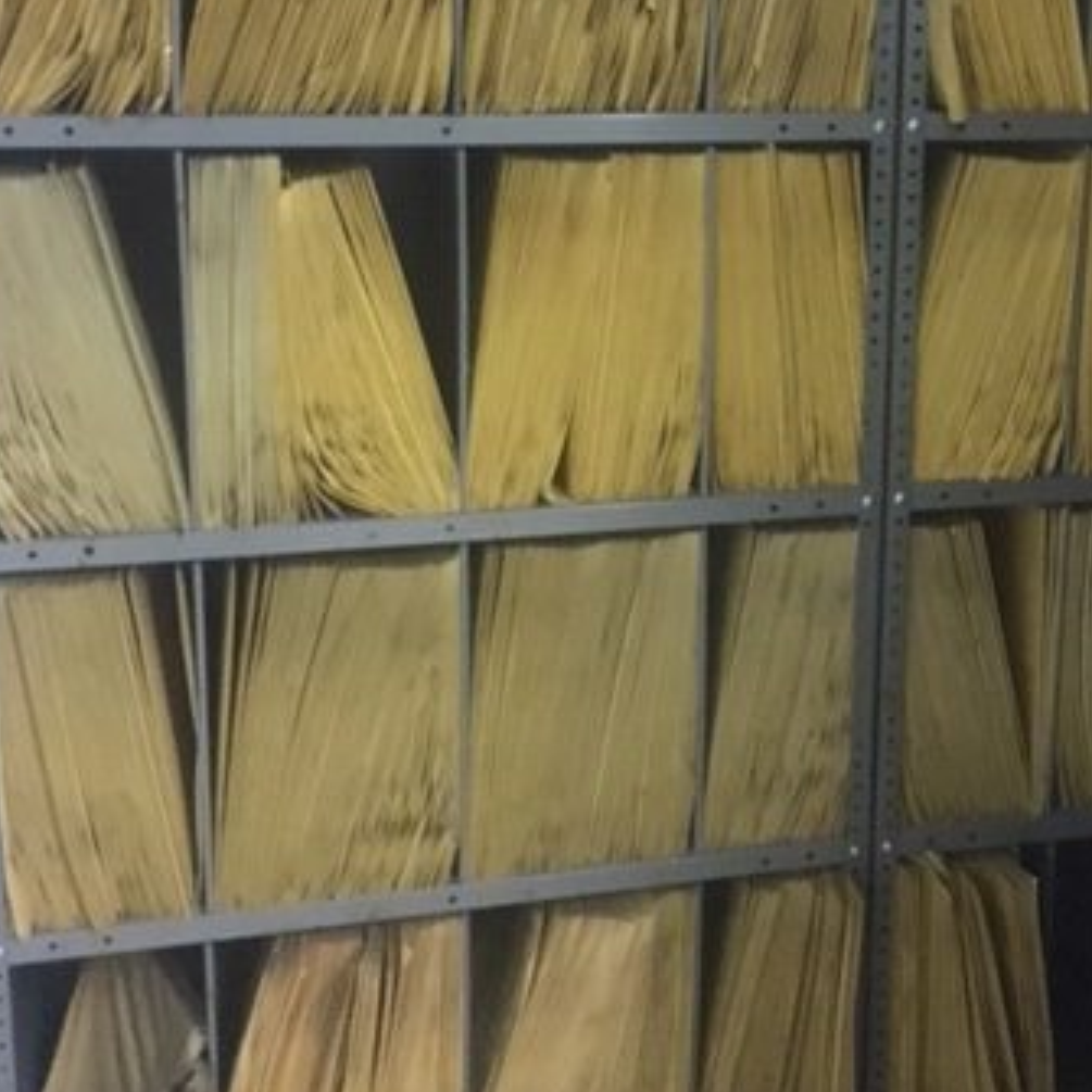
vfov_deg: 33.7
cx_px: 746
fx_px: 1749
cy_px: 222
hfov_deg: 34.3
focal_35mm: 49
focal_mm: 4.15
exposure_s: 1/15
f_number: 2.2
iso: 1000
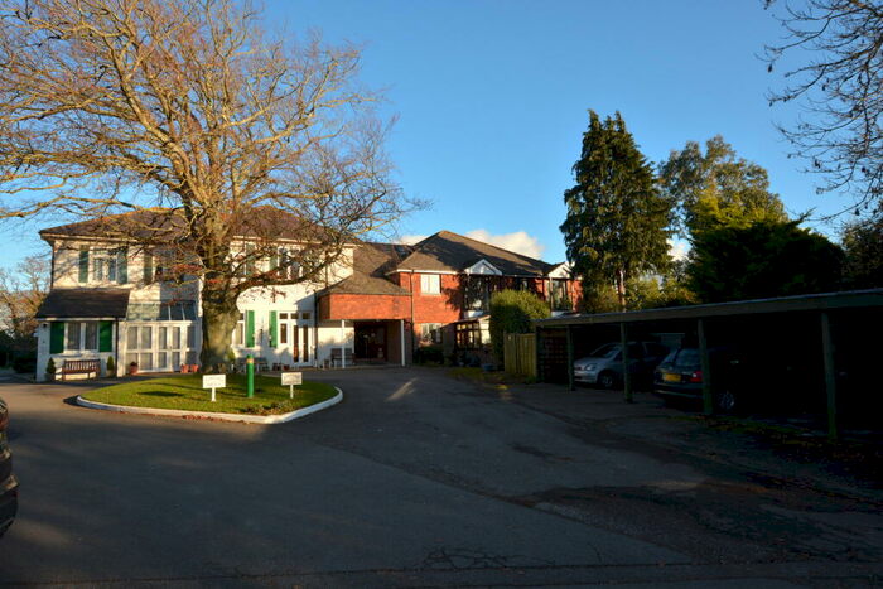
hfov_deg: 81.2
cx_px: 442
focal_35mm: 21
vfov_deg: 59.5
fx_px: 515
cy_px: 294
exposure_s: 1/250
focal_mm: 14
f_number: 9
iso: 320
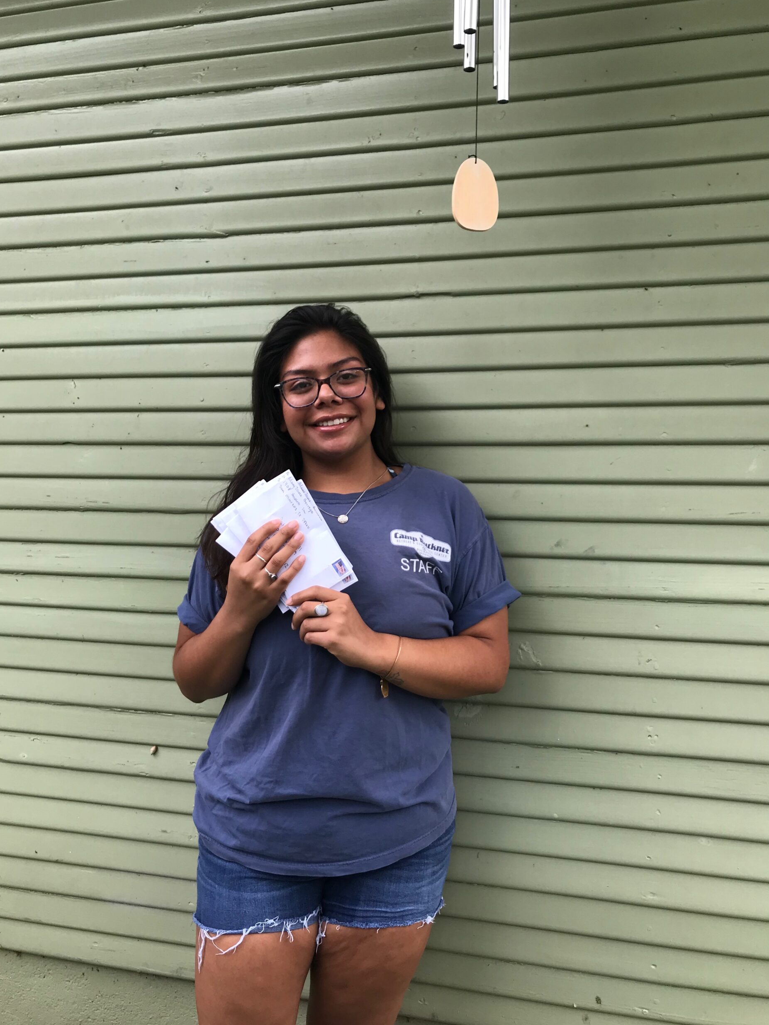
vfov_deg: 61.7
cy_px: 508
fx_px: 859
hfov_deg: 48.2
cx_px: 372
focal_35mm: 29
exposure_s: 1/359
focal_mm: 3.99
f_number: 1.8
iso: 20
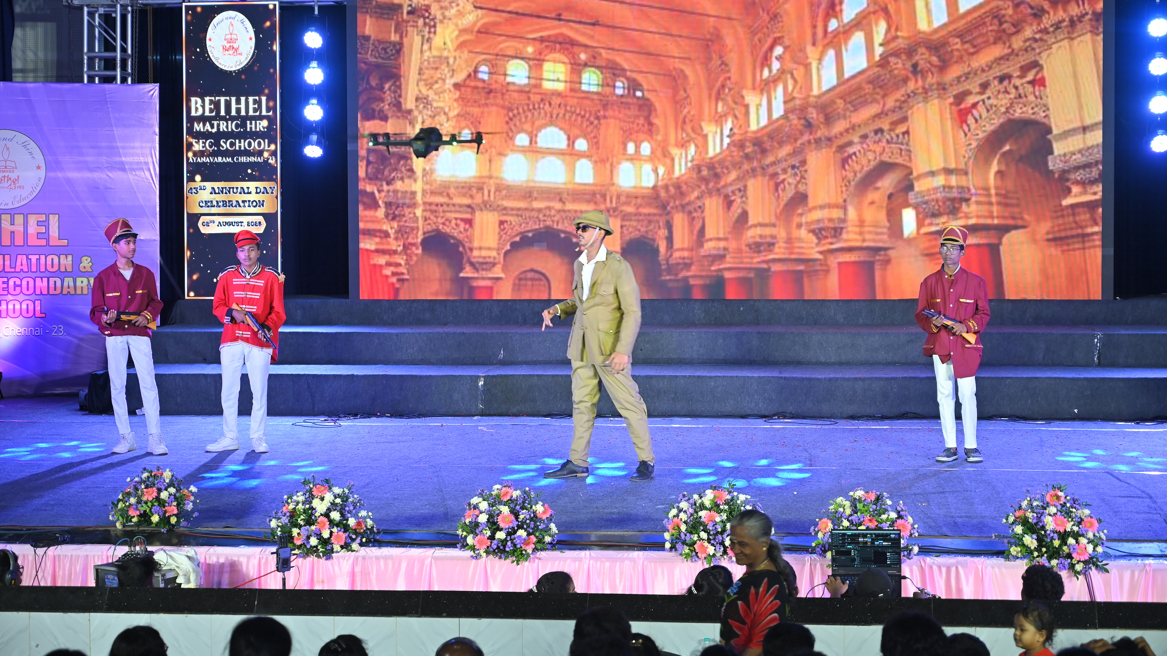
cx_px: 584
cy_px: 286
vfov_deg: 18.5
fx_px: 2011
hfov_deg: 32.4
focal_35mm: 65
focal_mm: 62
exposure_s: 1/125
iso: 640
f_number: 5
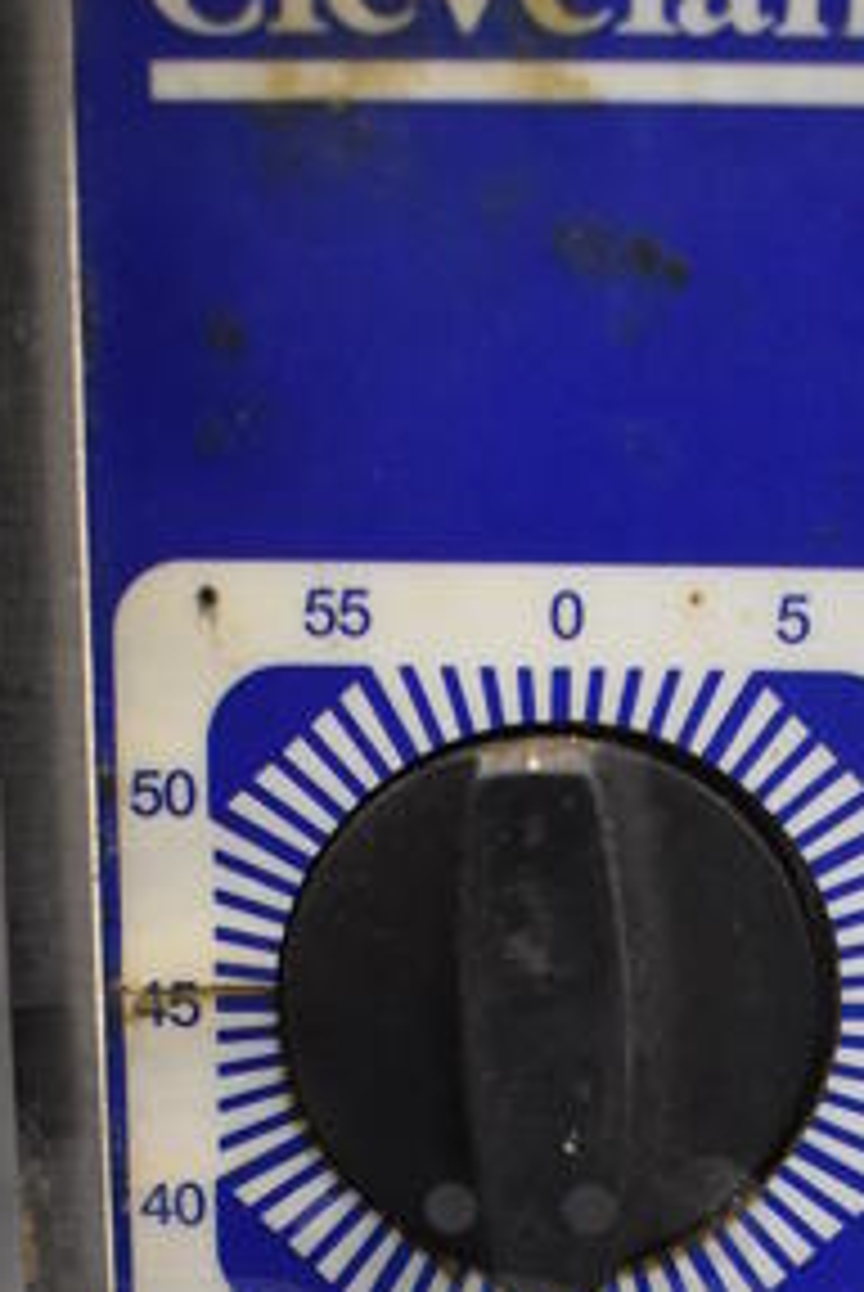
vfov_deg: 22.4
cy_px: 1393
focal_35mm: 86
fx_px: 3088
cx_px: 450
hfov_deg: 15.9
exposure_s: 1/125
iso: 3200
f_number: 3.5
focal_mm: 18
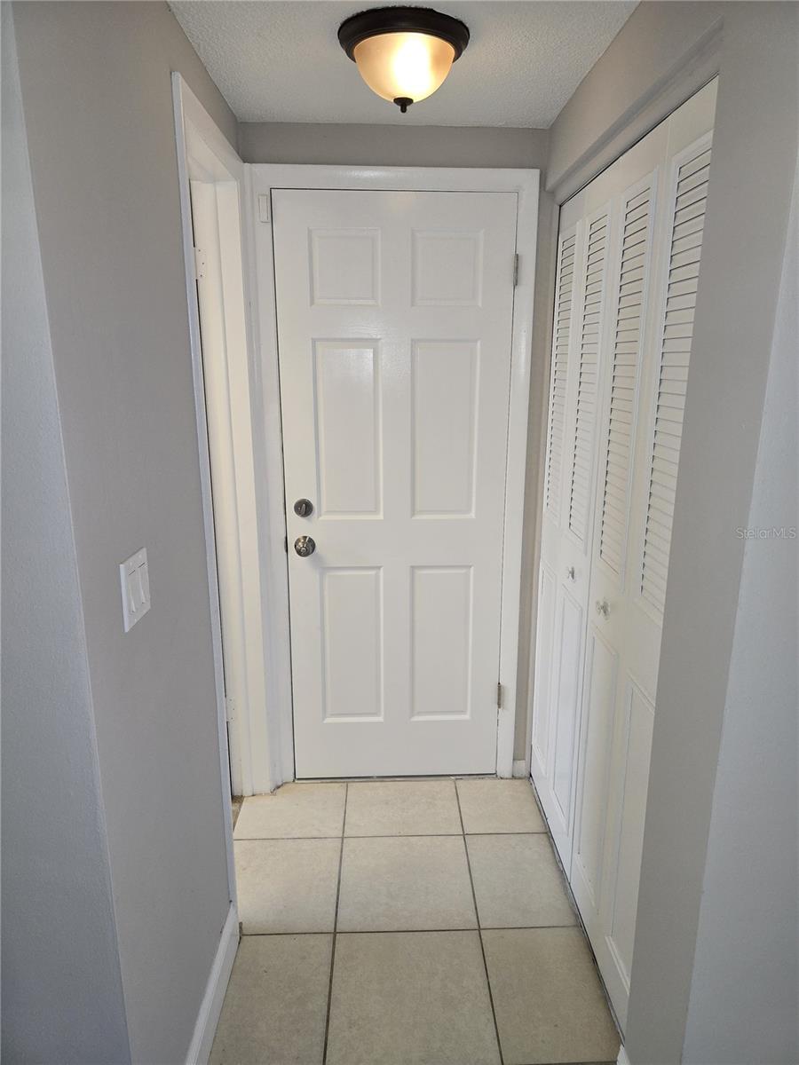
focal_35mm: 23
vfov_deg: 73.9
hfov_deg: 58.9
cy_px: 532
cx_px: 400
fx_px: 708
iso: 125
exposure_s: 1/60
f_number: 1.7
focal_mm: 6.3
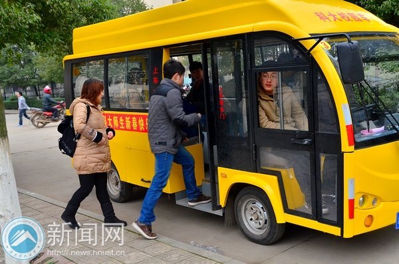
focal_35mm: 39
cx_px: 200
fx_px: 431
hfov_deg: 49.7
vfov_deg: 34.0
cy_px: 132
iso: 800
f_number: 8
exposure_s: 1/60
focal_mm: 26
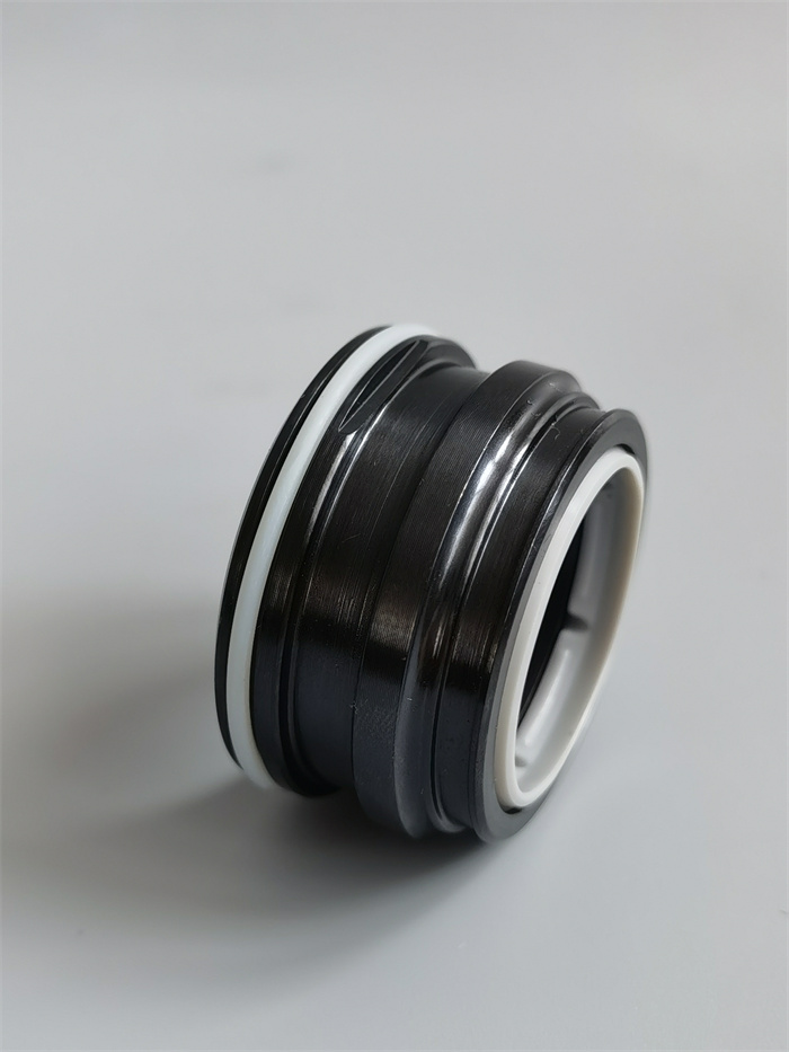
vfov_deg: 34.9
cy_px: 526
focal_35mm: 55
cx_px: 394
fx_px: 1671
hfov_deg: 26.6
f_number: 1.9
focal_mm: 6.67
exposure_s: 1/50
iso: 125
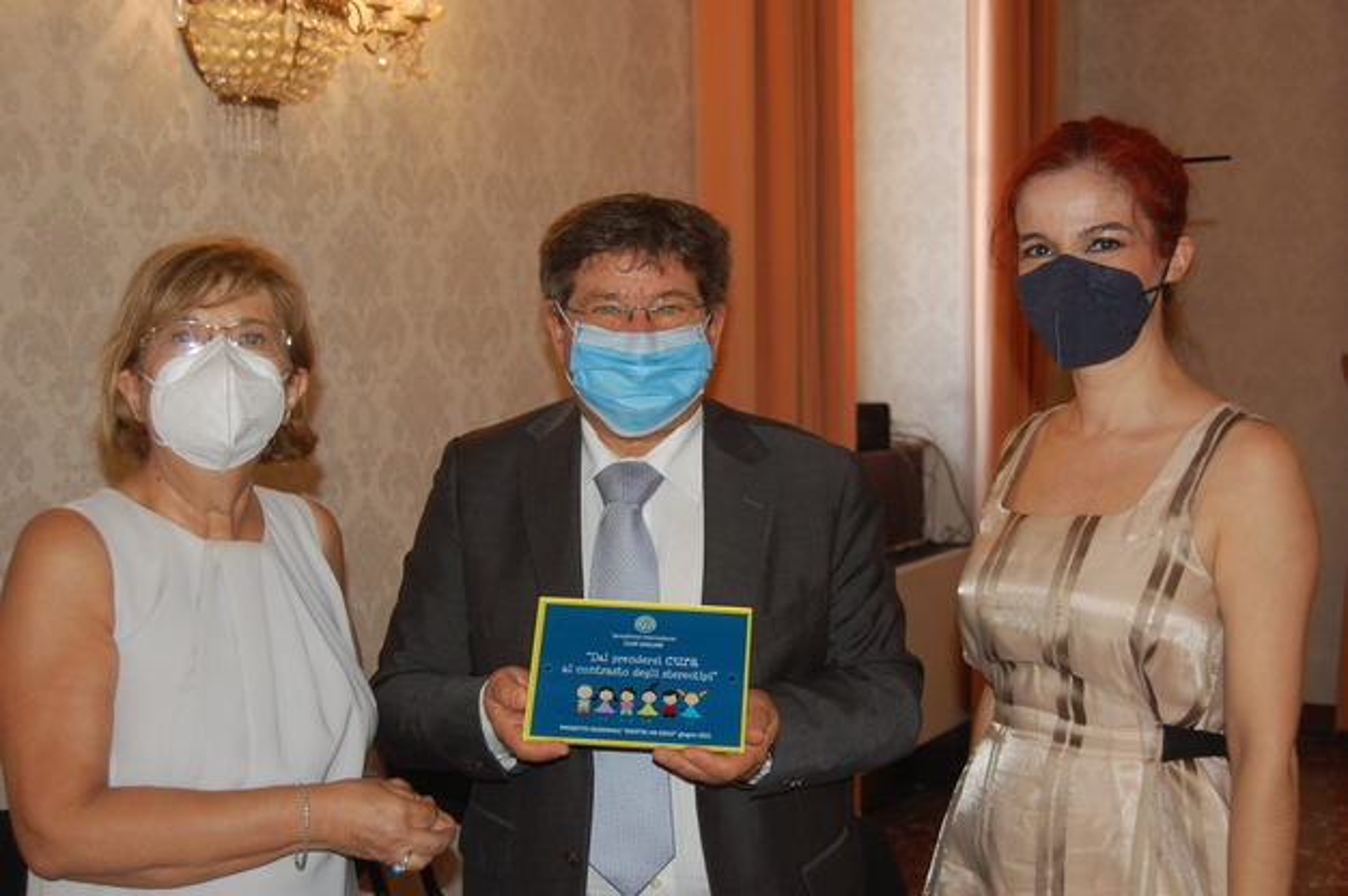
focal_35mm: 57
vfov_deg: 23.7
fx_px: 2132
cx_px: 674
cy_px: 448
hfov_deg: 35.1
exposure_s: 1/60
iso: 400
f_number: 4.8
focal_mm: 38
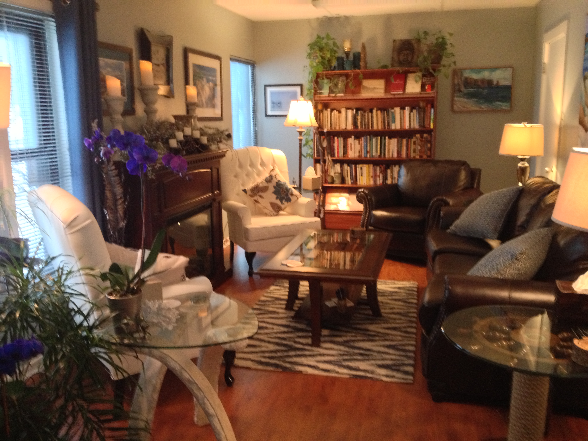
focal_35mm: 35
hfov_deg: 52.6
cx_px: 294
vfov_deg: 40.7
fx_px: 595
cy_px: 220
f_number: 2.4
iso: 400
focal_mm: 4.28
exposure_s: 1/20
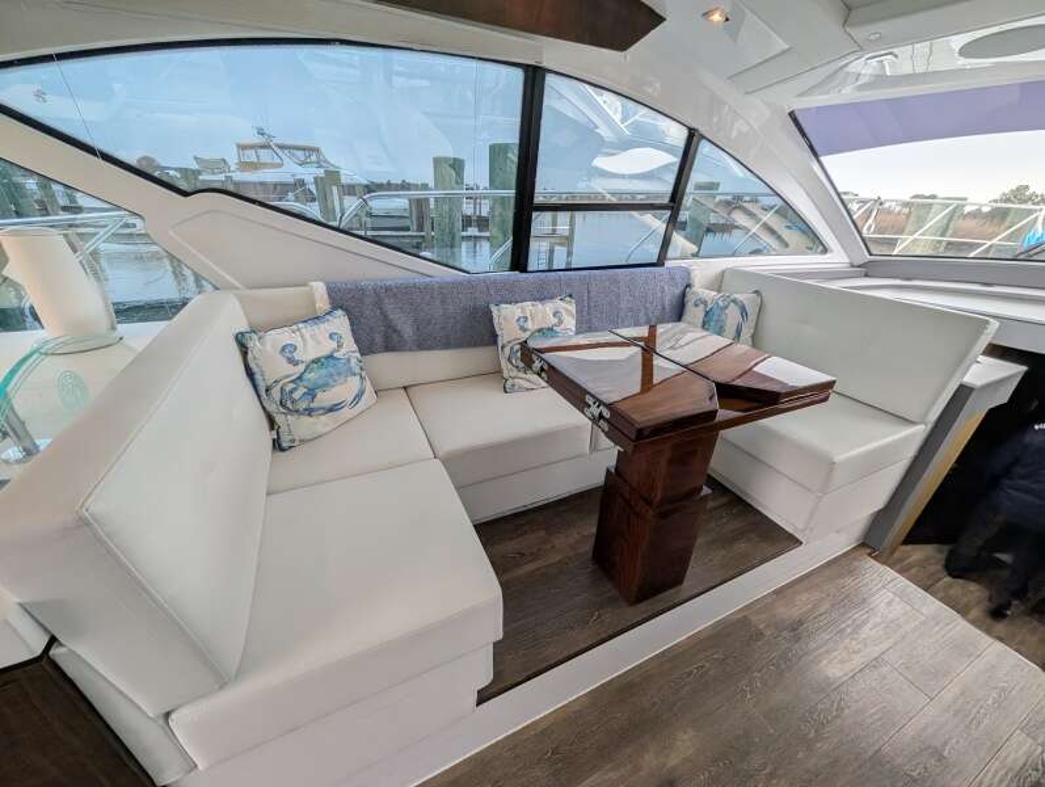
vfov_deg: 94.6
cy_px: 394
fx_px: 363
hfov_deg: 110.5
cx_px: 522
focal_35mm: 12
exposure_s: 1/597
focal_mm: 2.02
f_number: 1.7
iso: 45
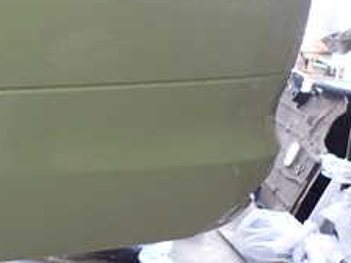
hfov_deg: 25.5
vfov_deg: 21.5
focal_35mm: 67
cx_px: -88
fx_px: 679
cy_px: 30
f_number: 2
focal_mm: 4.5
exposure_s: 1/100
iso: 250
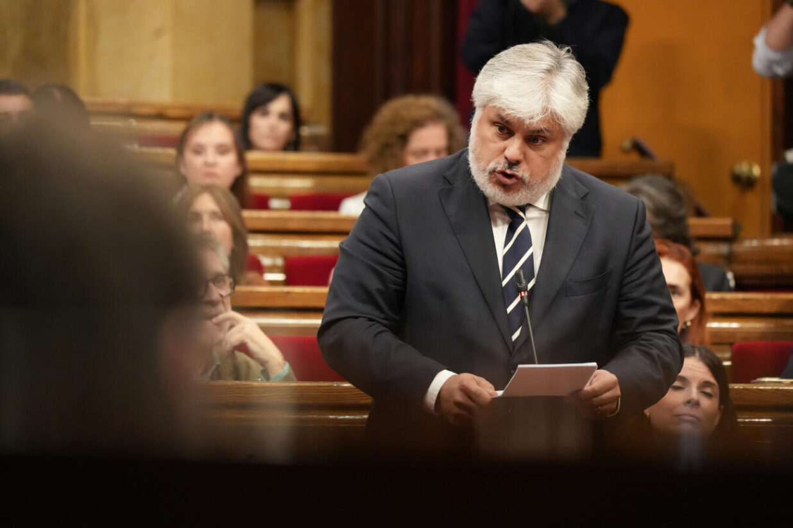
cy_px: 264
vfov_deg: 6.9
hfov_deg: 10.3
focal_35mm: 200
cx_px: 396
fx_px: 4405
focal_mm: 200
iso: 5000
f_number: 4.5
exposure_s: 1/200
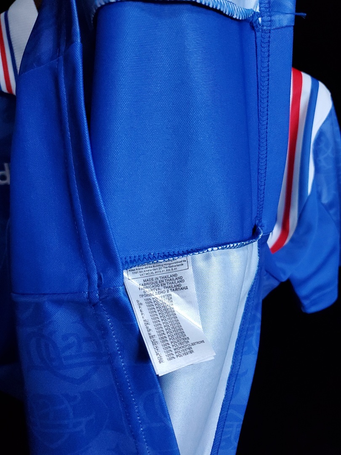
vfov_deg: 67.3
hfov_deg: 53.1
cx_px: 170
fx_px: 341
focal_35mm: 26
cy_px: 228
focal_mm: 4.3
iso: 400
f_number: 1.5
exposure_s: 1/90
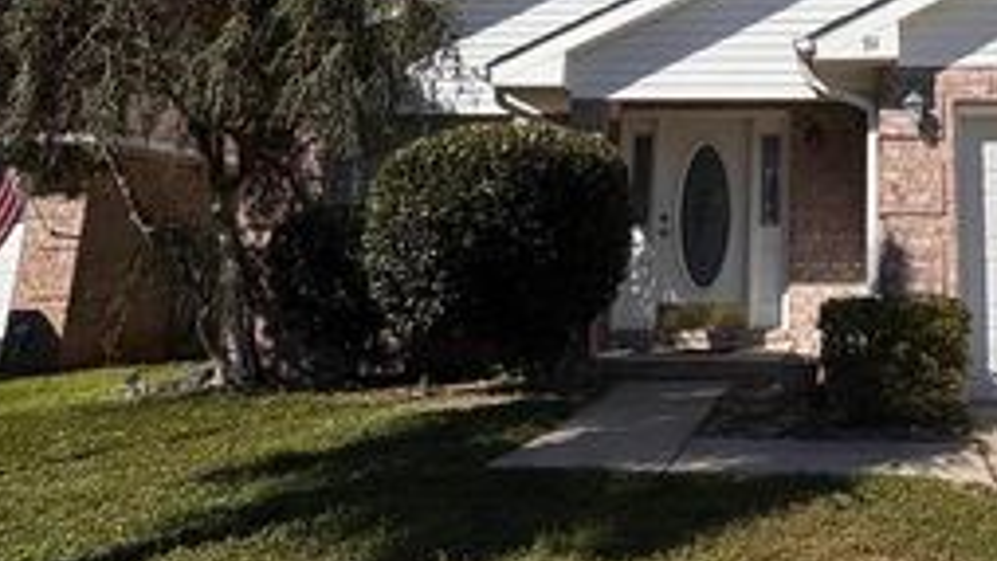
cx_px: 856
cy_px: 2
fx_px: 1058
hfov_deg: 46.6
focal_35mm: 40
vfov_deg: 28.0
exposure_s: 1/4132
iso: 32
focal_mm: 2.22
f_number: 2.2
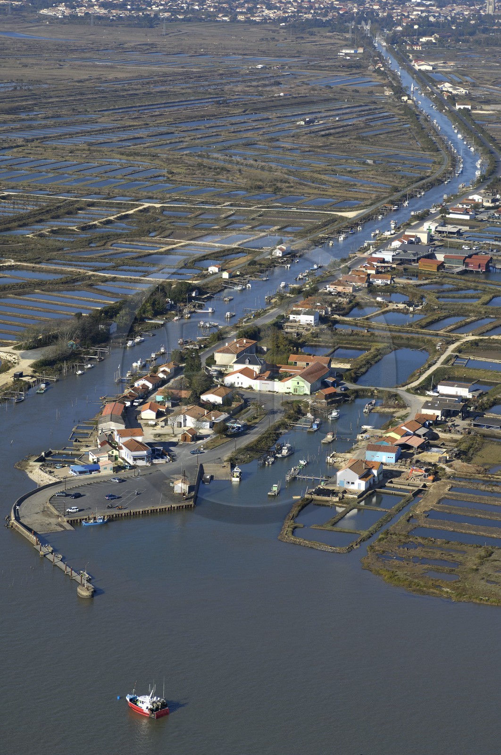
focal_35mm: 105
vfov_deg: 19.5
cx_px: 250
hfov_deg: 13.0
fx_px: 2198
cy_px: 378
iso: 100
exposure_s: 1/640
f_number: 5
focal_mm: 70
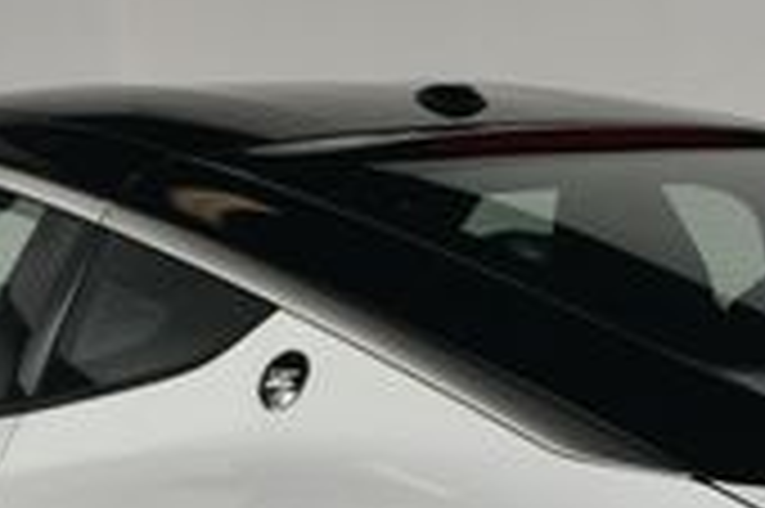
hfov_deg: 16.0
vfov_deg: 10.3
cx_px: 482
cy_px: 778
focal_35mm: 128
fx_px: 2717
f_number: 13
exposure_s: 1/160
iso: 100
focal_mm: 23
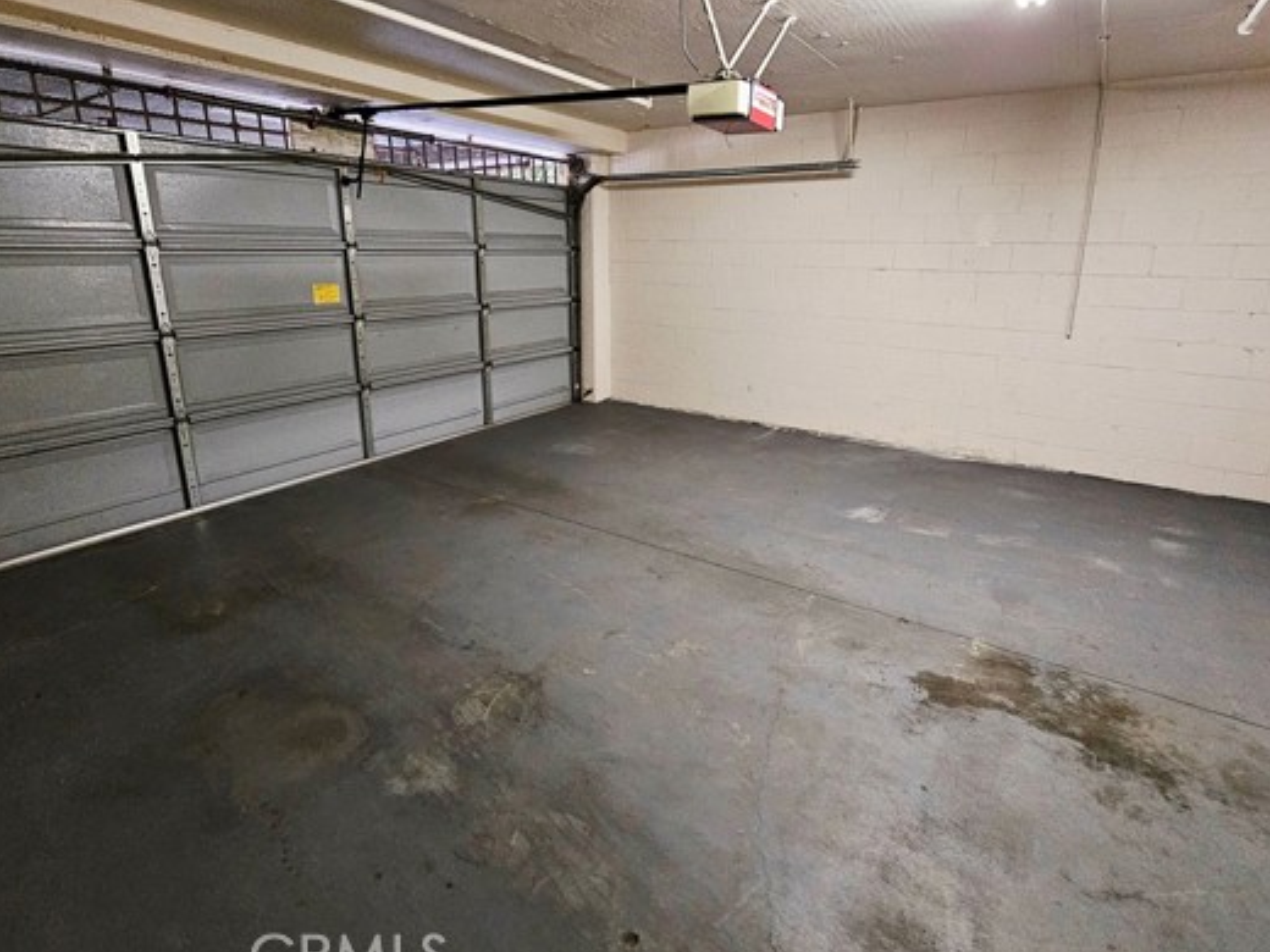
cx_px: 650
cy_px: 405
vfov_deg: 77.6
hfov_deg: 94.5
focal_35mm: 16
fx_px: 587
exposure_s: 1/24
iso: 1000
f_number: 2.2
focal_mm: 2.2
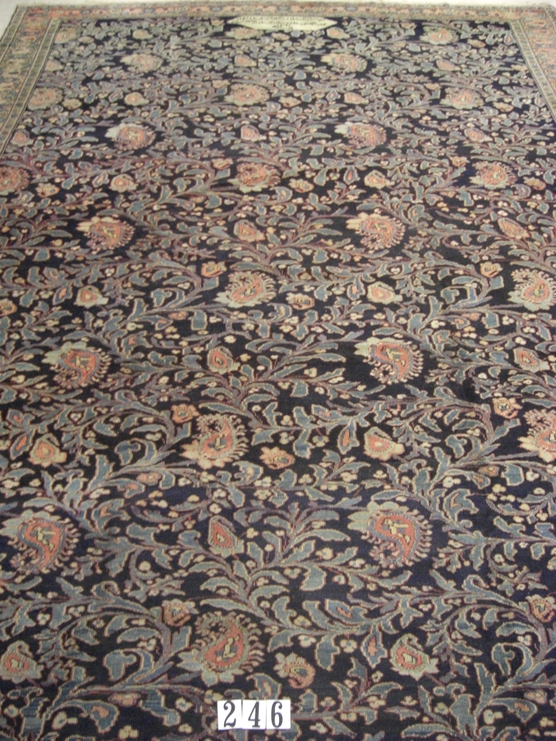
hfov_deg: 37.7
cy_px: 370
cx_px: 278
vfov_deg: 49.0
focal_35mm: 38
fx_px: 814
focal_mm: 7.9
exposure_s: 1/30
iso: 800
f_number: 2.8
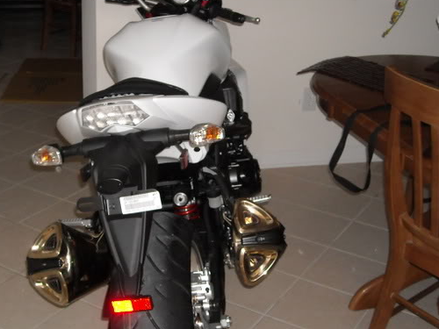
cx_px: 160
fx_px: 710
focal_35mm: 56
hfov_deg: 34.1
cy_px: 138
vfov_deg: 26.1
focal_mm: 5.7
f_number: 2.8
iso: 200
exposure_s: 1/60
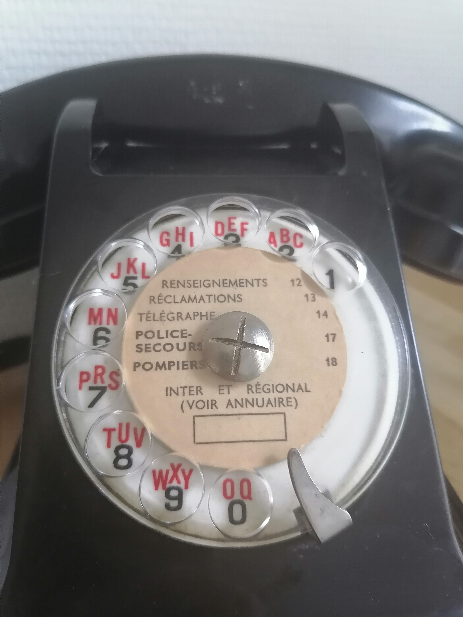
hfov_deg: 51.4
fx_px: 482
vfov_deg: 65.3
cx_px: 232
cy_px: 308
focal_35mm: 27
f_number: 1.8
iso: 320
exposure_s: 1/33.3
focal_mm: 5.3
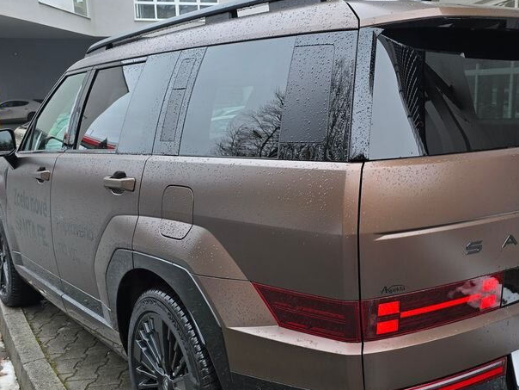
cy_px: 196
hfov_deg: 47.2
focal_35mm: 39
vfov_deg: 36.8
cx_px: 339
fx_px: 585
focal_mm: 6.3
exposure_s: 1/180
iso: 32
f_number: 1.7
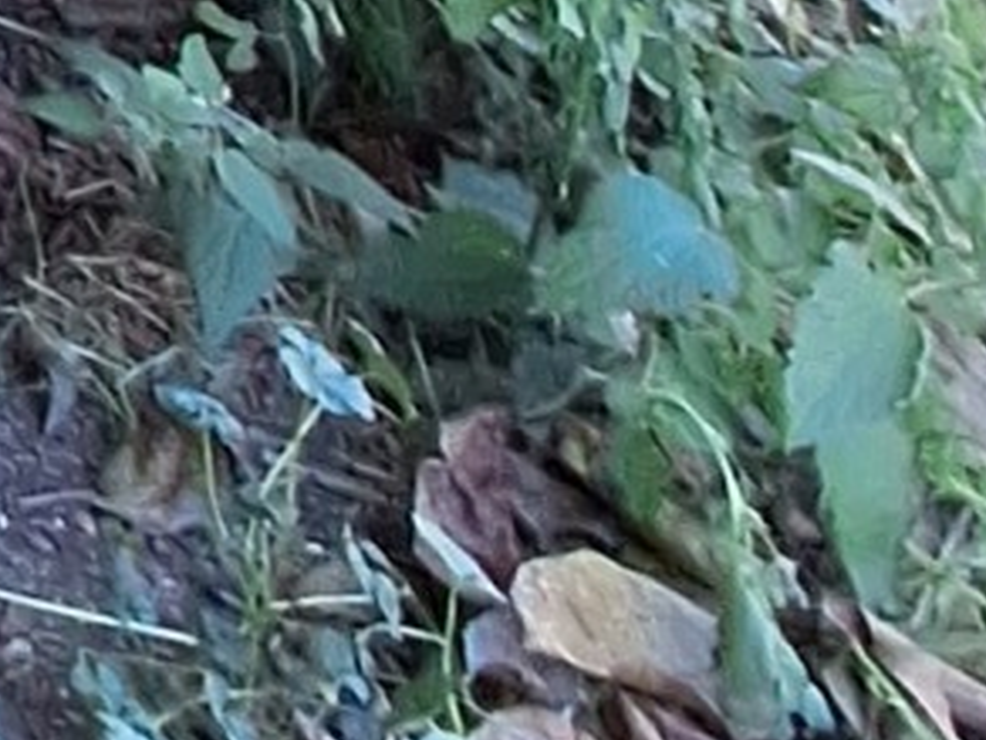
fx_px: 3247
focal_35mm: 114
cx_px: -2208
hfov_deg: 10.3
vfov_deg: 7.7
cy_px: -2328
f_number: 2.2
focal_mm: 1.74
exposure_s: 1/100
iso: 64
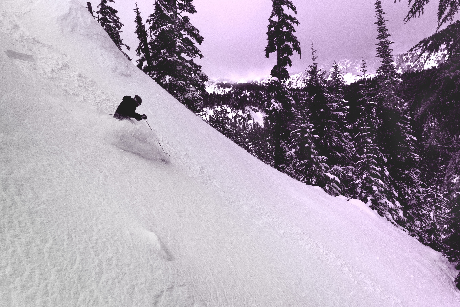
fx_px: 441
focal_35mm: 34
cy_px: 154
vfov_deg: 38.4
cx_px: 230
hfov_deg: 55.1
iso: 400
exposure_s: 1/1000
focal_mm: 23
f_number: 11
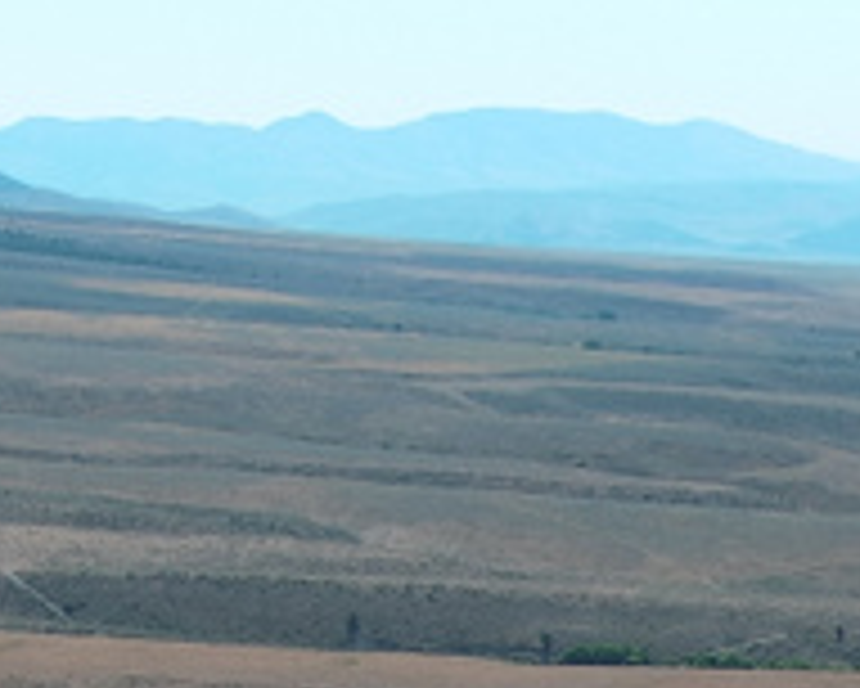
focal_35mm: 146
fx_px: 3718
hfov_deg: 12.3
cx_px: 1441
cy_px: 1410
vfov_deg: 9.8
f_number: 2.8
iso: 100
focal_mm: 10.57
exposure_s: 1/1486
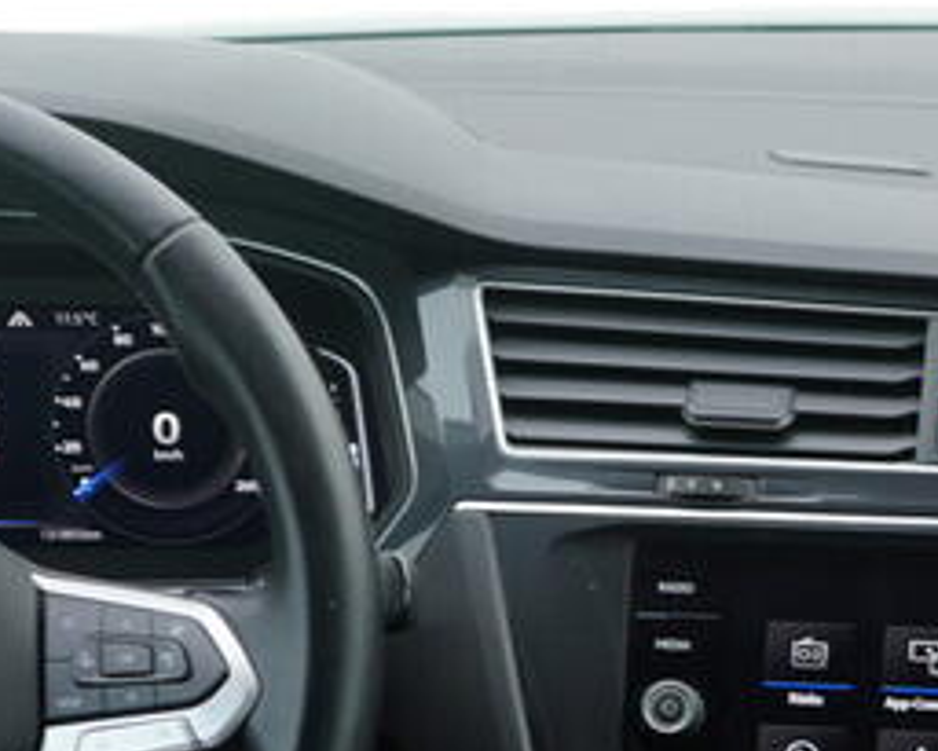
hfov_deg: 14.0
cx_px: 975
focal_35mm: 135
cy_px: 581
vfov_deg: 11.4
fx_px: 3749
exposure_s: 1/40
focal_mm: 24
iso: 125
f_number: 3.2
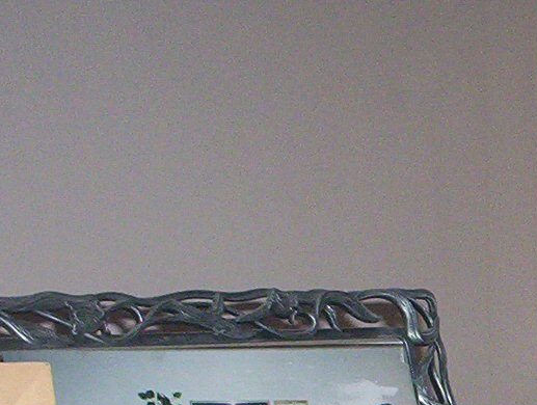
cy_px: 540
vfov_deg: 12.0
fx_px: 1865
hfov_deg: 15.2
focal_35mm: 120
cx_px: 798
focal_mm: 4.99
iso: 140
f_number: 4.5
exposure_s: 1/60
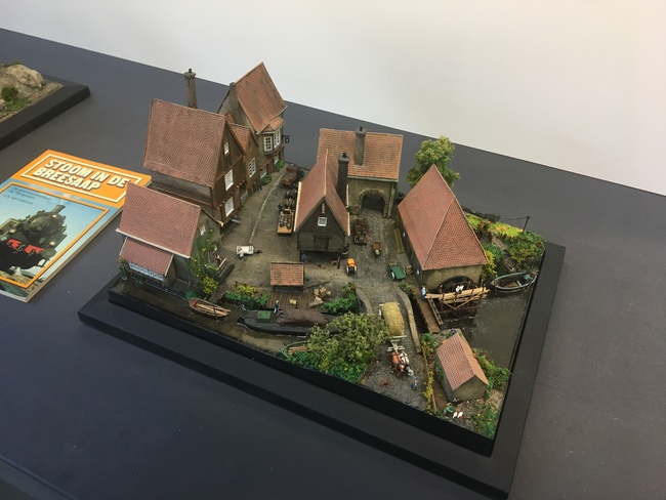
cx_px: 333
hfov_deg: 61.6
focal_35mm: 29
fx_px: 558
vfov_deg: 48.3
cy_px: 250
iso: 40
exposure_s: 1/33
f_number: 2.2
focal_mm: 4.15
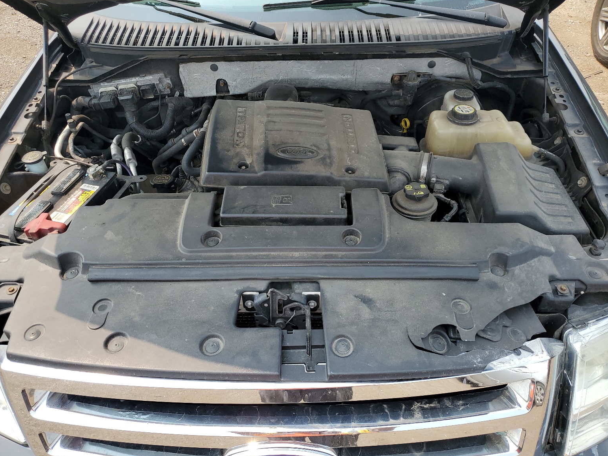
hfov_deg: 65.3
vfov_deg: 51.4
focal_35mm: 27
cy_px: 228
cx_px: 295
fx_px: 474
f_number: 1.5
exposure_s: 1/1111
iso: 50
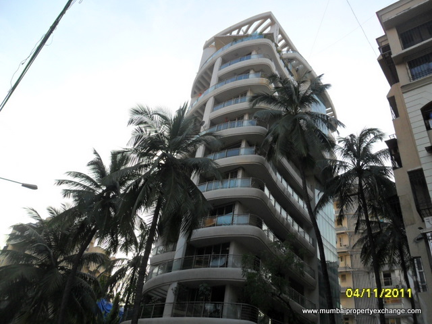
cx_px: 216
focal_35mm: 27
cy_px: 162
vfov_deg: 51.4
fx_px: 337
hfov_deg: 65.3
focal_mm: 4.9
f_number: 3.5
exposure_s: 1/180
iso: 100
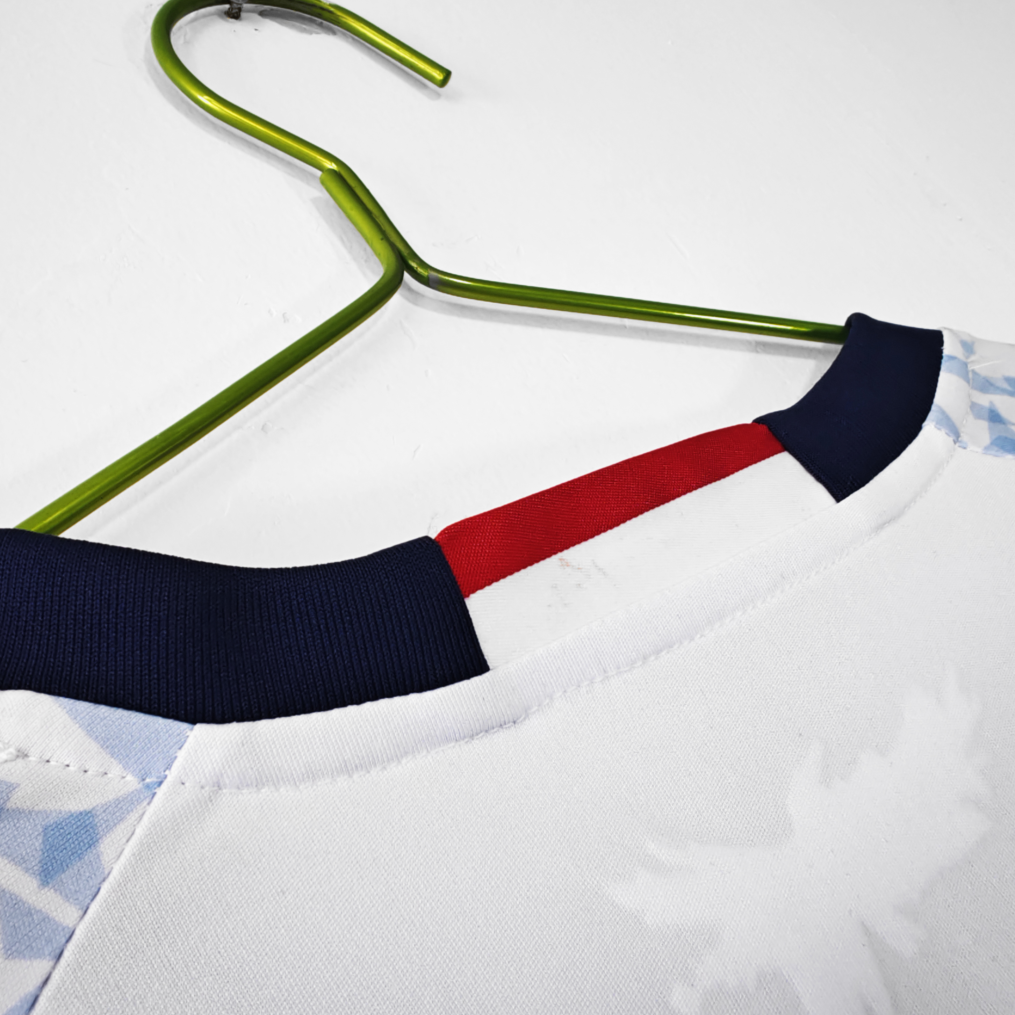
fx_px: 929
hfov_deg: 56.7
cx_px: 386
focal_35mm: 28
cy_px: 502
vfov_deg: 57.3
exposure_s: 1/100
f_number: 2.2
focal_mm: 2.59
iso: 191
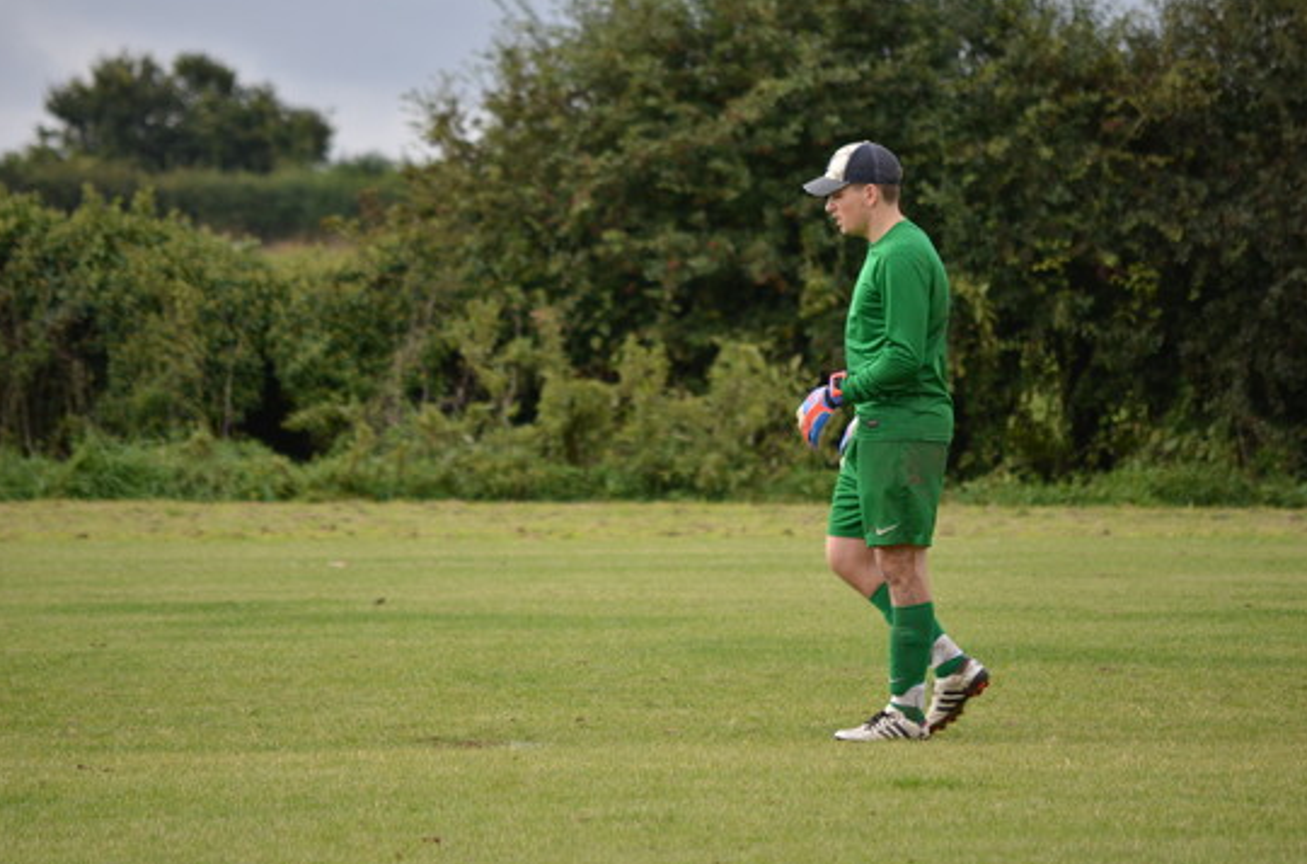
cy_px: 424
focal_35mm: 314
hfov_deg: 6.6
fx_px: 11370
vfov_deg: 4.4
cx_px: 655
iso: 100
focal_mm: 200
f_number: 5.6
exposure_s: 1/200
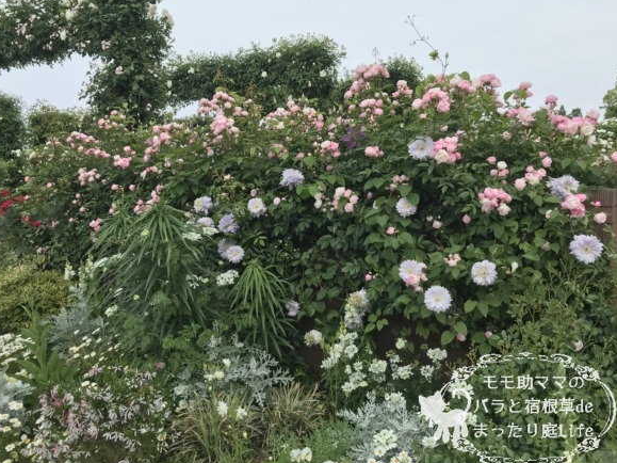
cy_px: 227
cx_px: 309
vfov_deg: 48.2
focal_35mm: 29
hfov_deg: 61.7
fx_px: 517
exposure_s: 1/1153
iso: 20
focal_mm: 3.99
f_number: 1.8
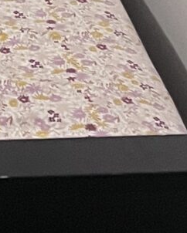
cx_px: -280
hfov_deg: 6.8
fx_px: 1486
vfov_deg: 8.4
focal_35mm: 215
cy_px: -267
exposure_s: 1/50
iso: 250
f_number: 1.6
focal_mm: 5.1
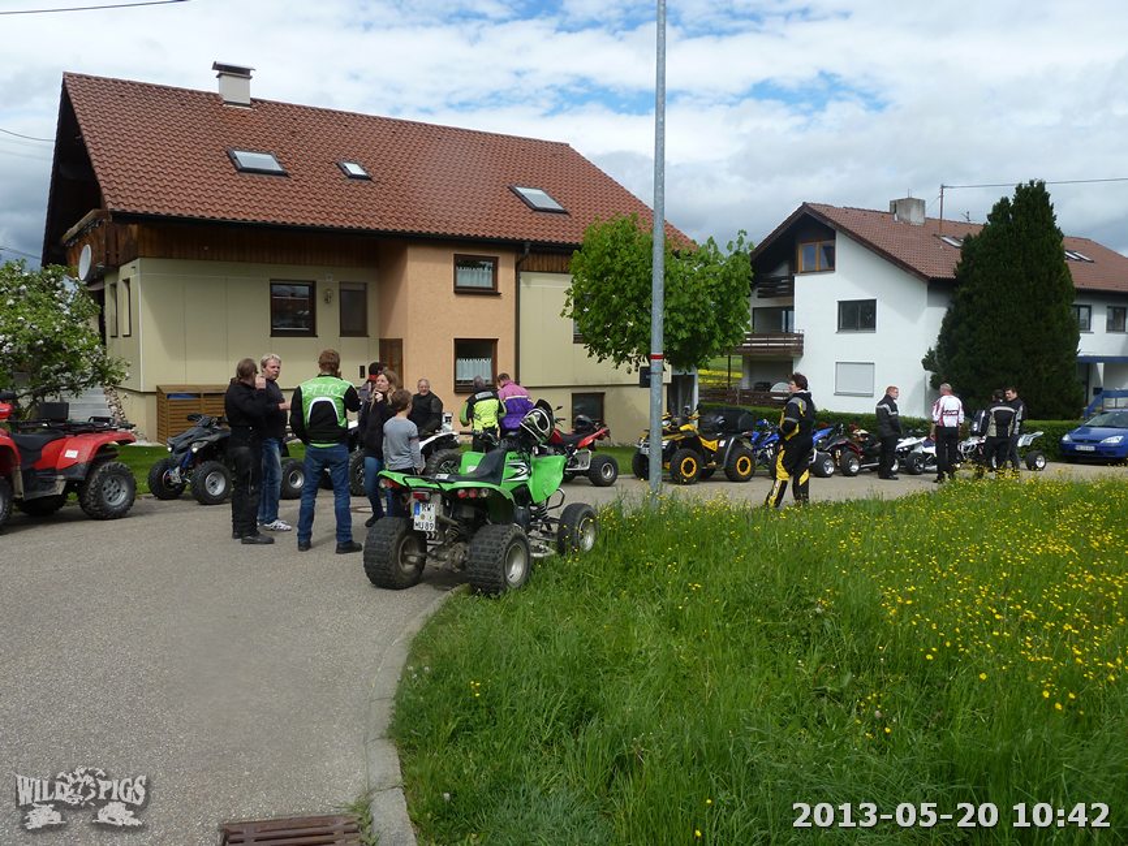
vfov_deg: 48.2
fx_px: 945
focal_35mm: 29
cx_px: 564
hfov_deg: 61.6
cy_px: 423
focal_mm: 4.7
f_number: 5
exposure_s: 1/500
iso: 80
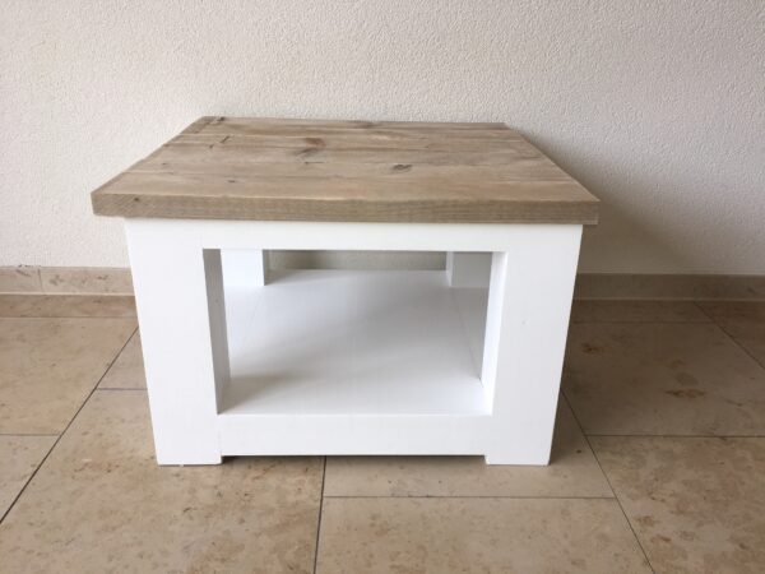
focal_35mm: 29
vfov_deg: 48.2
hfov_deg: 61.7
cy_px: 287
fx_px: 641
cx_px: 382
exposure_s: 1/100
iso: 32
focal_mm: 4.15
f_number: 2.2
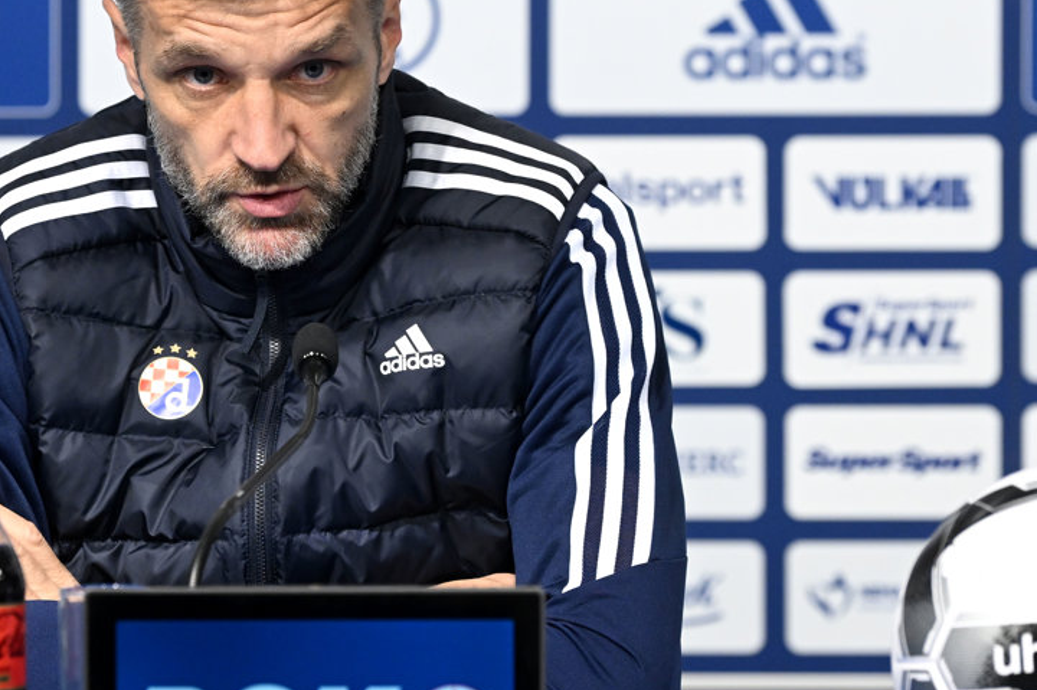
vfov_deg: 4.6
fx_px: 8635
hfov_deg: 6.9
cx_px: 484
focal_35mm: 300
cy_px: 305
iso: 2000
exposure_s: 1/640
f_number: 4
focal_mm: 180
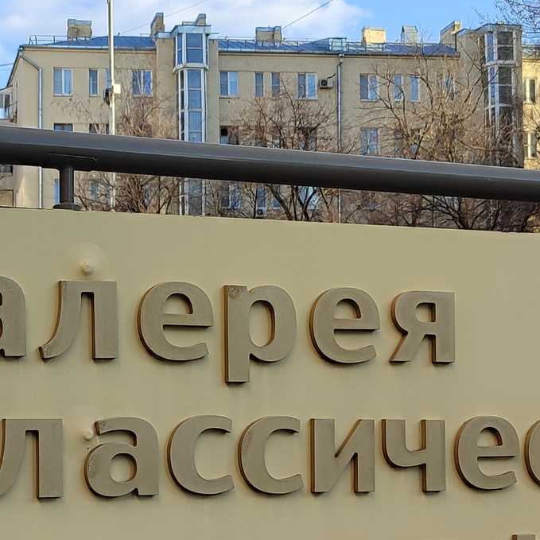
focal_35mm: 80
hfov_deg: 21.2
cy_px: 390
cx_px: 64
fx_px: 1412
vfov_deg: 21.5
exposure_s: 1/215
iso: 50
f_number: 1.89
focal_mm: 5.89
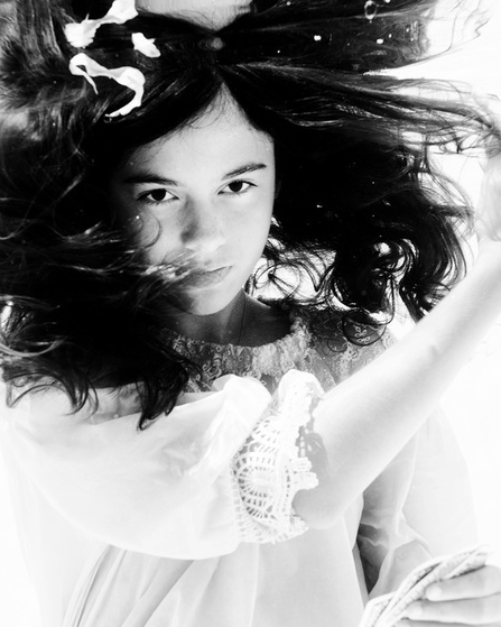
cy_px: 284
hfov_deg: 18.3
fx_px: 1557
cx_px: 282
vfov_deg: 22.7
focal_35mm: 84
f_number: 5.6
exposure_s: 1/640
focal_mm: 50
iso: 200
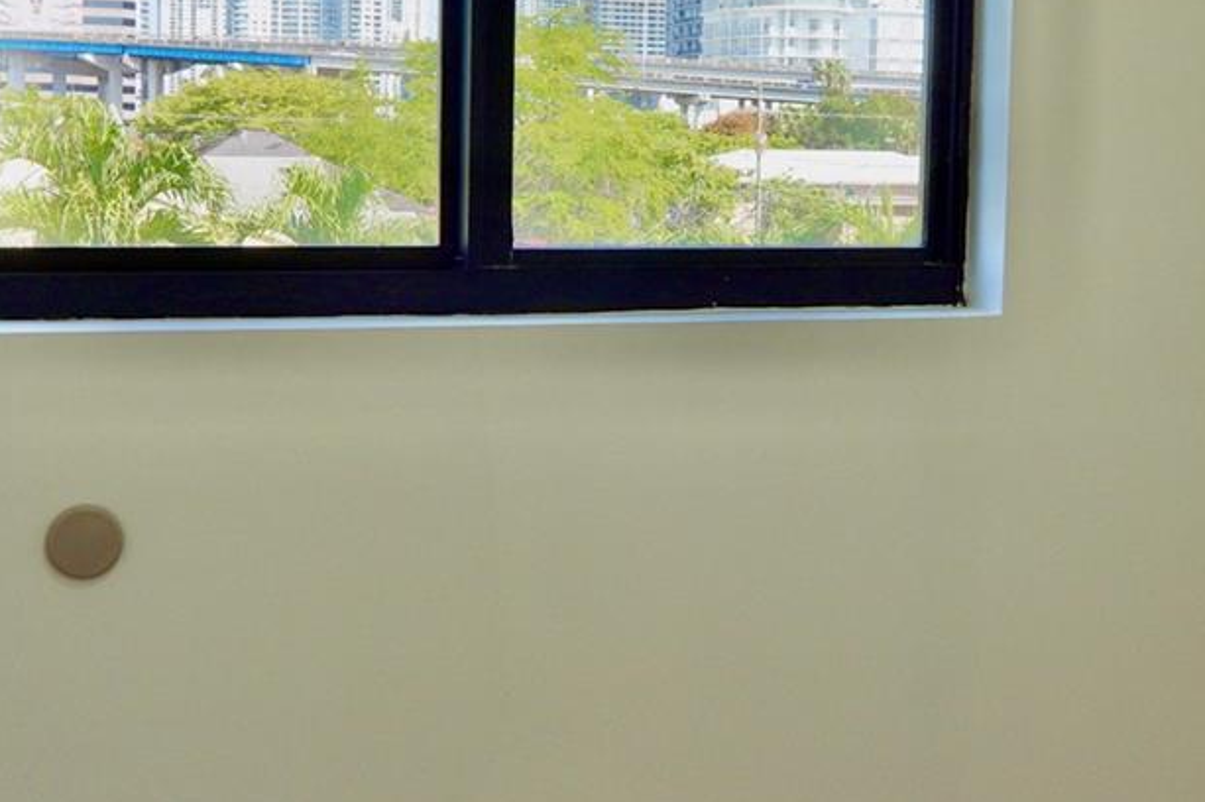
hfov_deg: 41.9
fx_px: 1572
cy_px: 269
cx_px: 562
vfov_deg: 28.4
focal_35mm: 47
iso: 100
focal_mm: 12
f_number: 4.5
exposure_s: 1/125
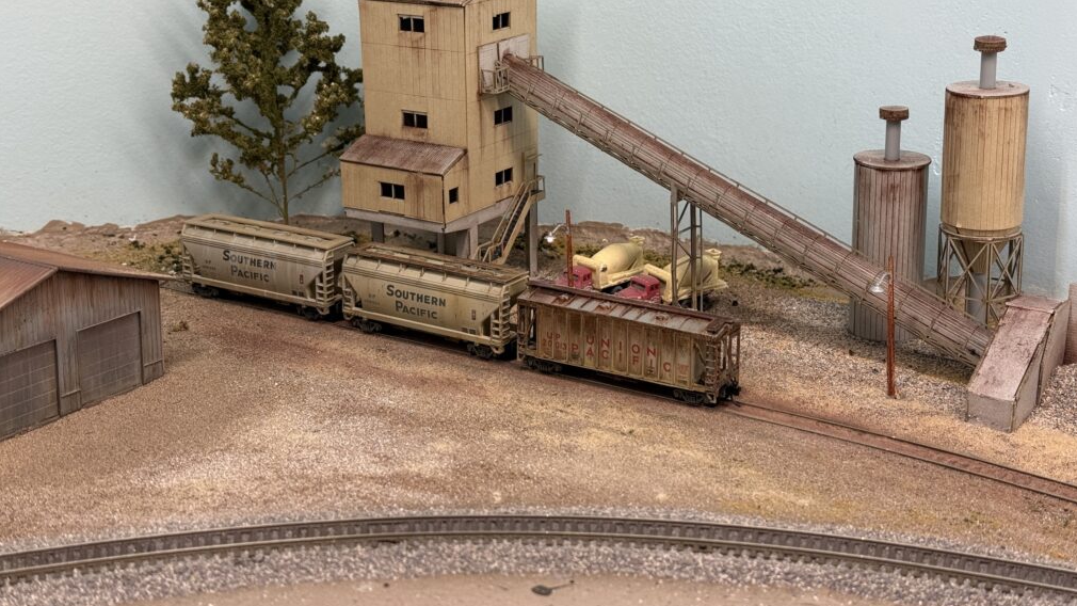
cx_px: 544
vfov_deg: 22.5
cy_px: 204
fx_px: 1513
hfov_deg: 39.2
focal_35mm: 53
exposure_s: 1/178
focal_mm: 6.76
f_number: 1.78
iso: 50
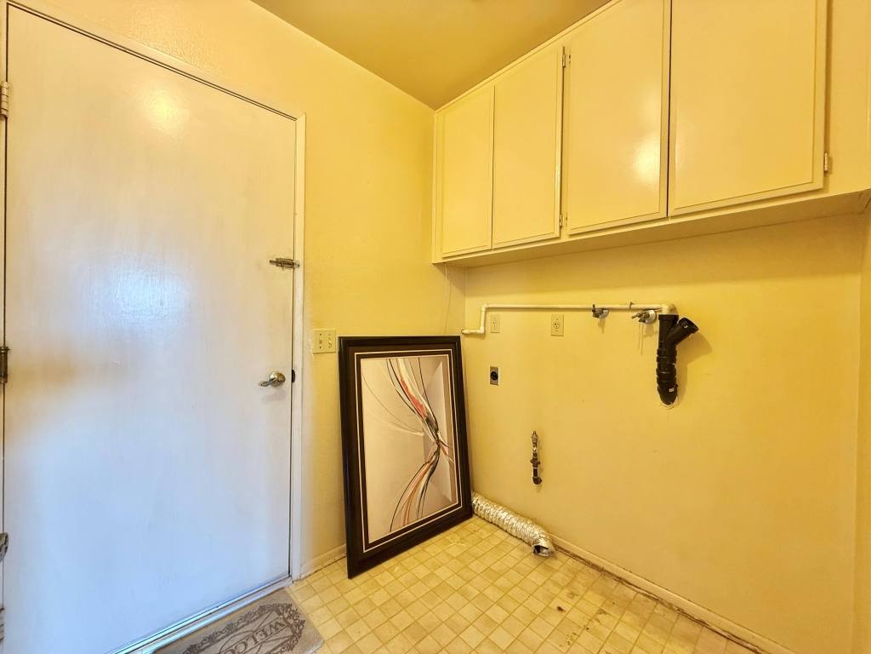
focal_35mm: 14
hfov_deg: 102.1
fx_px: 352
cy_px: 327
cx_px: 436
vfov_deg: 85.7
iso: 320
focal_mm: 2.22
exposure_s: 1/60
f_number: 2.2
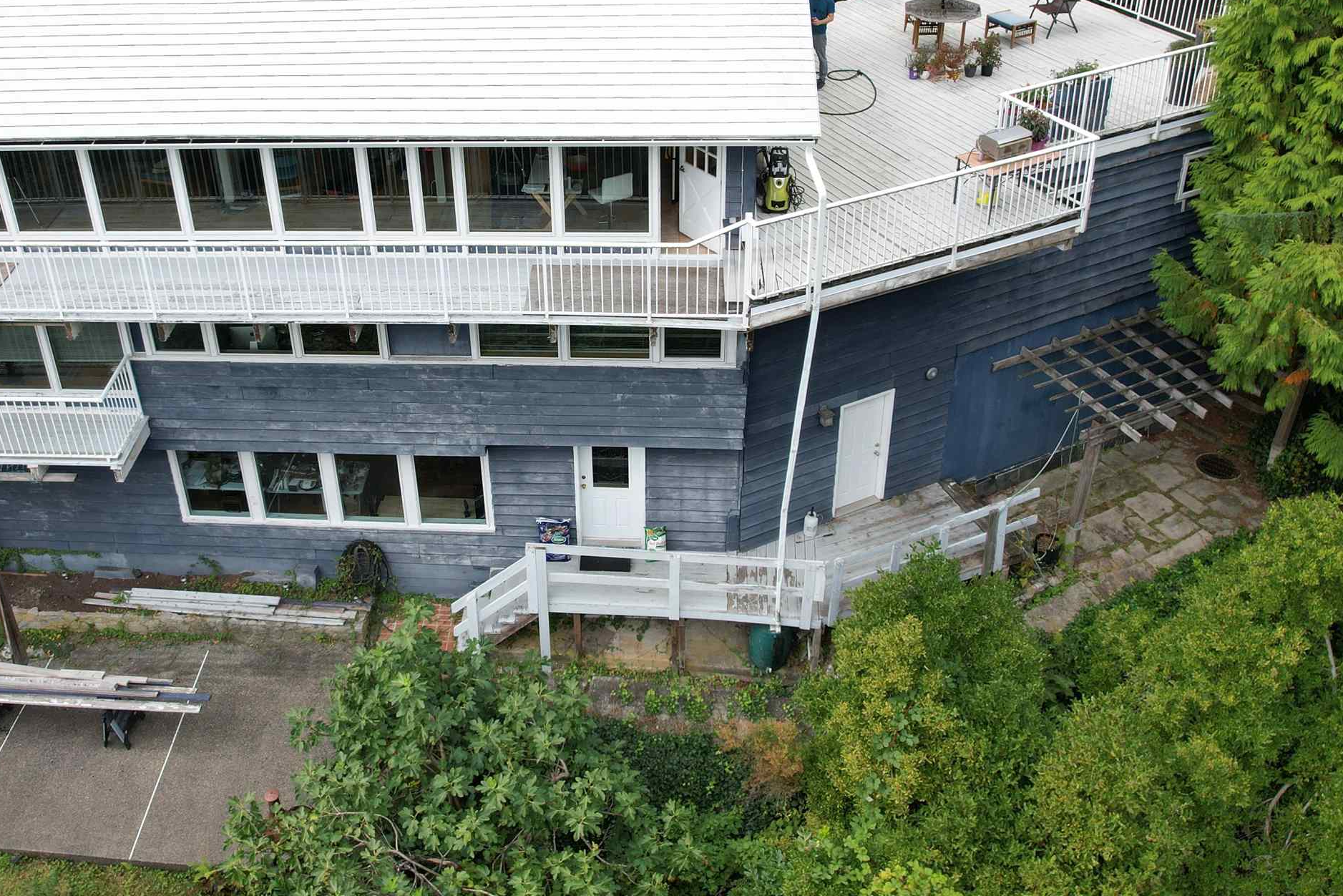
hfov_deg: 52.7
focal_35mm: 36
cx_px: 519
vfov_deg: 36.6
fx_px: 1343
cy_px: 312
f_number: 2.8
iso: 100
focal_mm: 8.38
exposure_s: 1/500
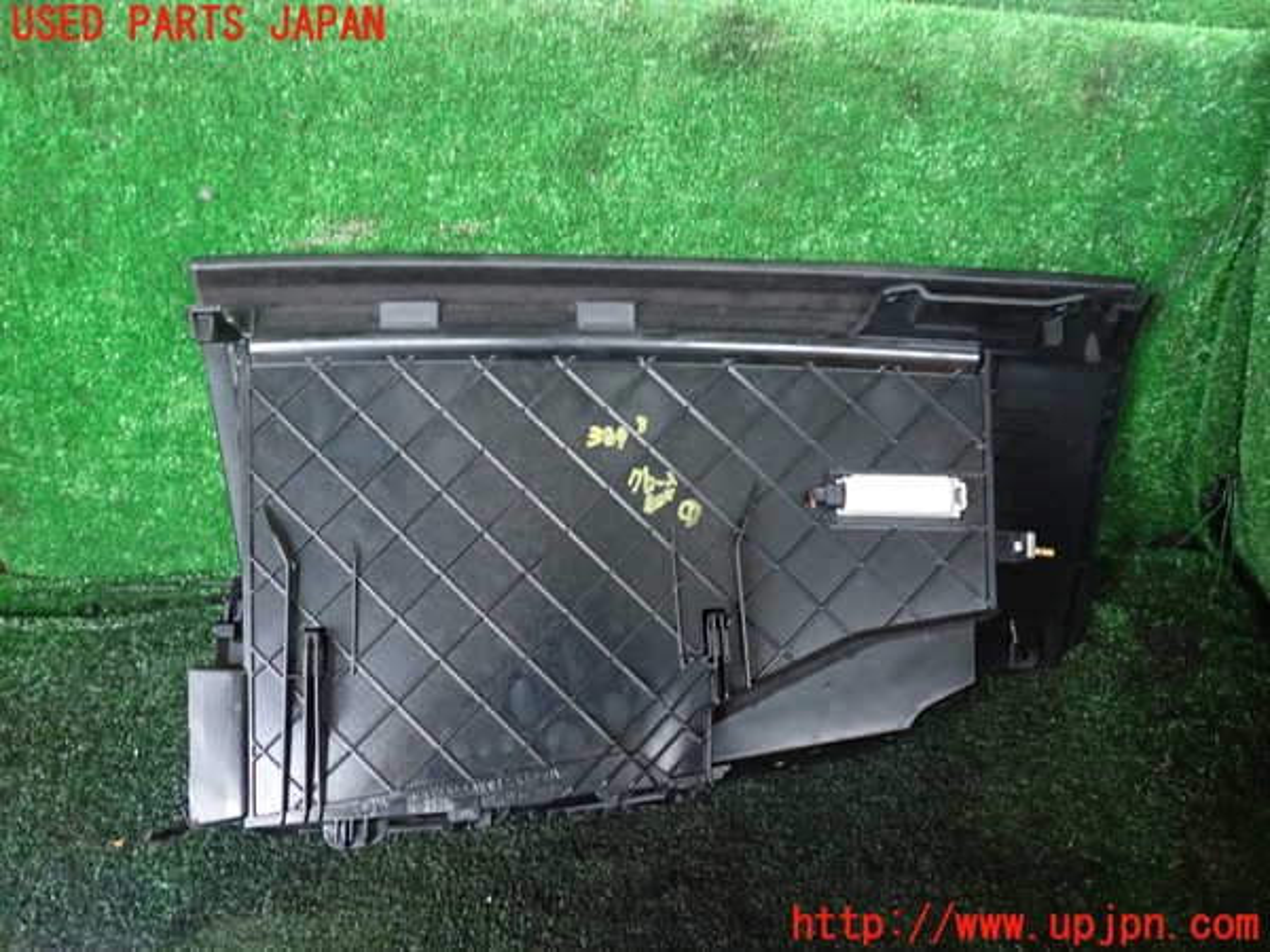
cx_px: 635
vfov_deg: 46.8
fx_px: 1101
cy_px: 476
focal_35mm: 30
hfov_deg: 60.0
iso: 800
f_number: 2.3
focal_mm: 5.4
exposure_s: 1/25
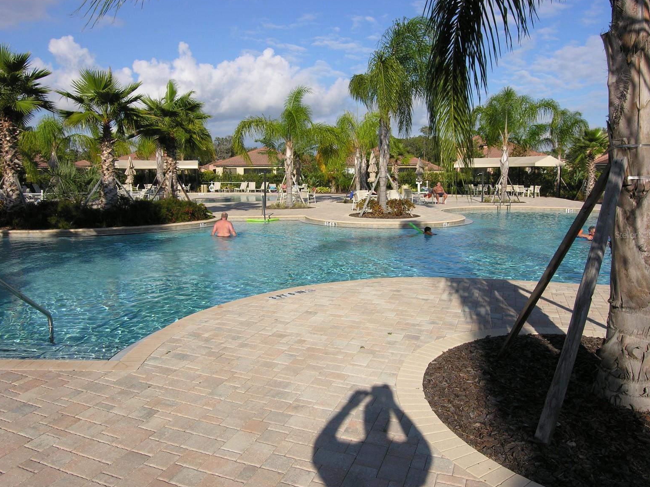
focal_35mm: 25
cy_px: 235
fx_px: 469
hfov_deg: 69.4
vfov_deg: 54.9
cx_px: 317
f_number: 6.4
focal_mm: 6.1
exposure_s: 1/273
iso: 50
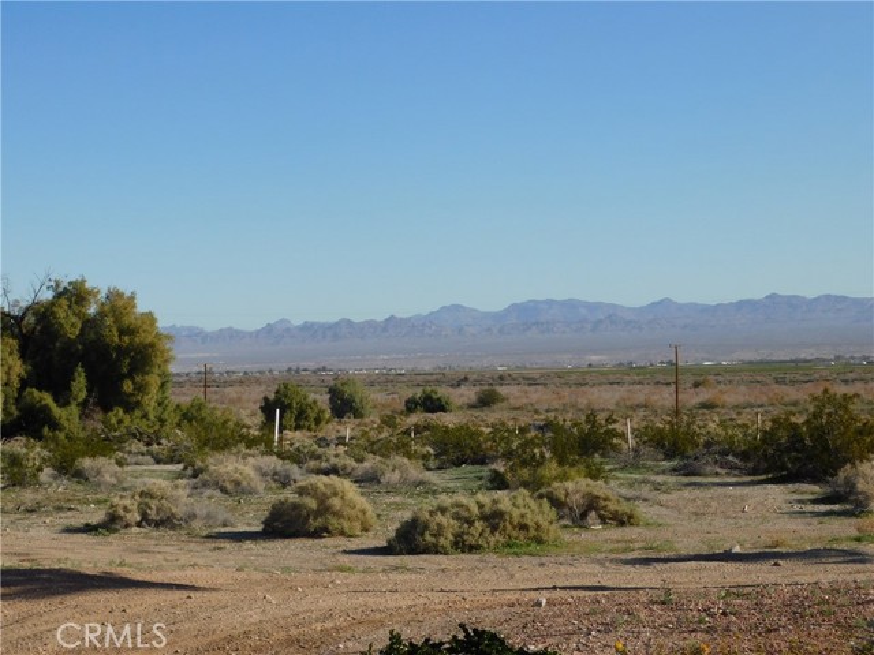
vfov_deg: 22.3
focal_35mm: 66
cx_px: 437
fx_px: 1666
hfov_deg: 29.4
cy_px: 328
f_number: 4.2
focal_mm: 11.7
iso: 125
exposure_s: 1/1250
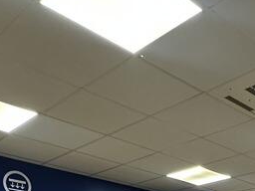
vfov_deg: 21.0
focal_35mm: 56
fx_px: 413
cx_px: 218
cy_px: 307
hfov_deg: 33.0
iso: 200
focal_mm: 2.22
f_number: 2.2
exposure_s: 1/100
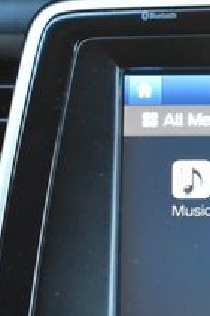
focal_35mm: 136
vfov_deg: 15.1
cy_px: 213
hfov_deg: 9.7
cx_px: 353
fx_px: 1192
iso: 3200
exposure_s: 1/10
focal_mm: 30
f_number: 4.2
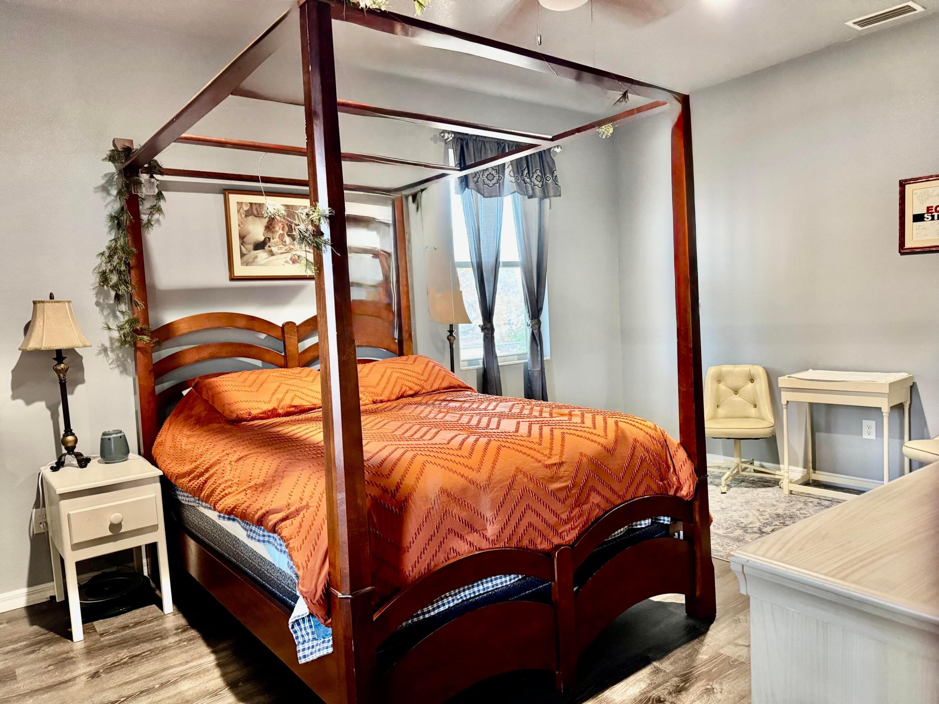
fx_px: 651
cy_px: 352
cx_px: 470
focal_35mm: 24
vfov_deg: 56.8
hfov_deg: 71.6
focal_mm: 6.76
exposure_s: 1/40
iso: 640
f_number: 1.78
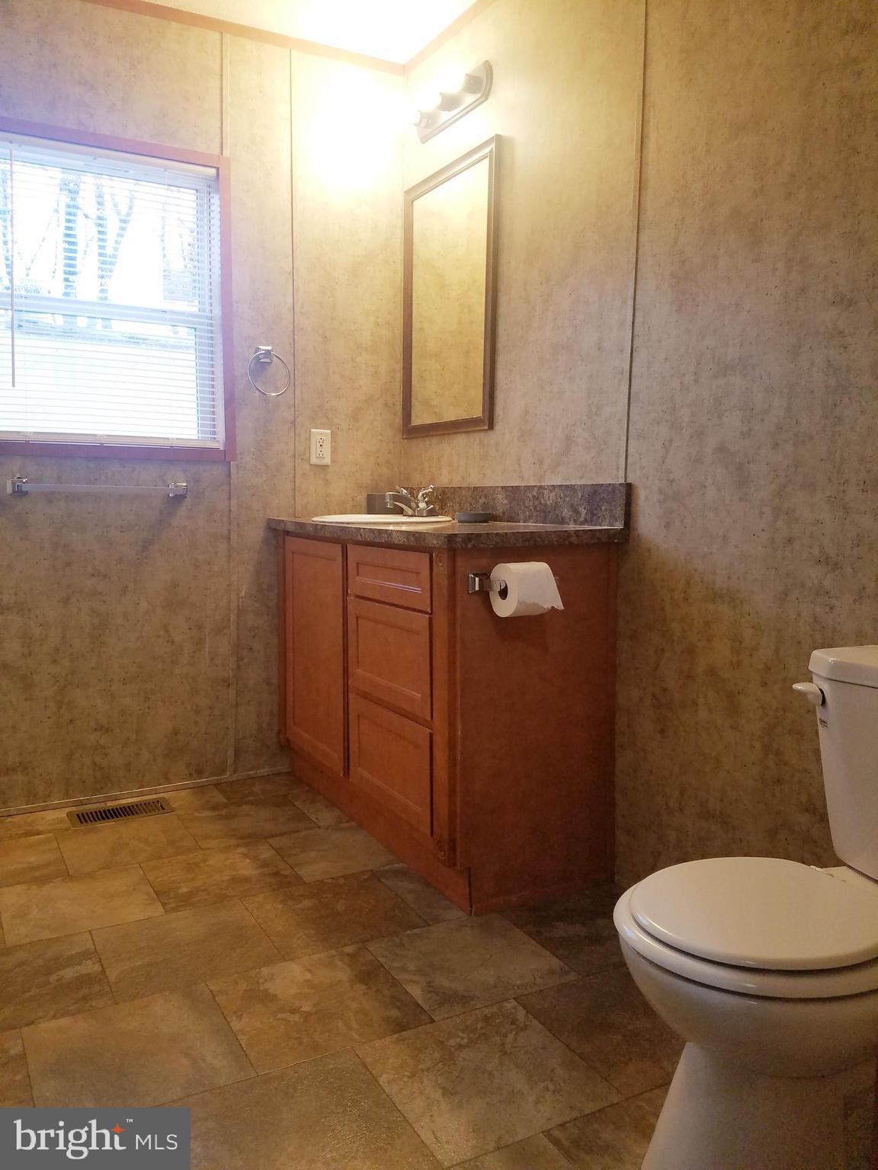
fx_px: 879
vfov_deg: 67.3
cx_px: 439
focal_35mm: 26
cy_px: 585
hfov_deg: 53.1
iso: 125
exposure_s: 1/60
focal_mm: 4.2
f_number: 1.7
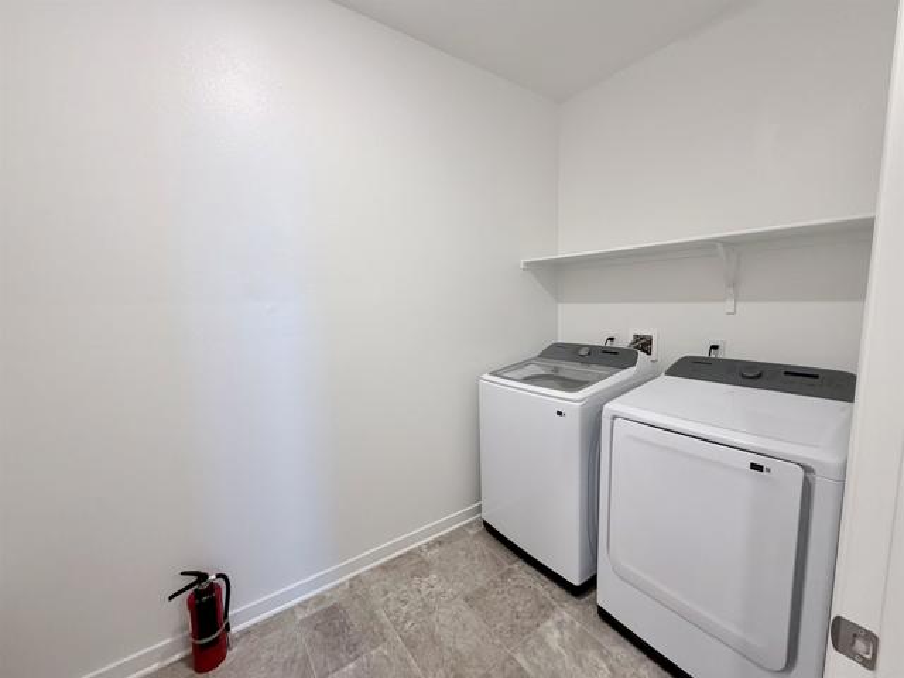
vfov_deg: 85.7
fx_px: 366
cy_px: 339
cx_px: 452
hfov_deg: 102.1
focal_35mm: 14
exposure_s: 1/60
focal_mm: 2.22
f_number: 2.2
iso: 160
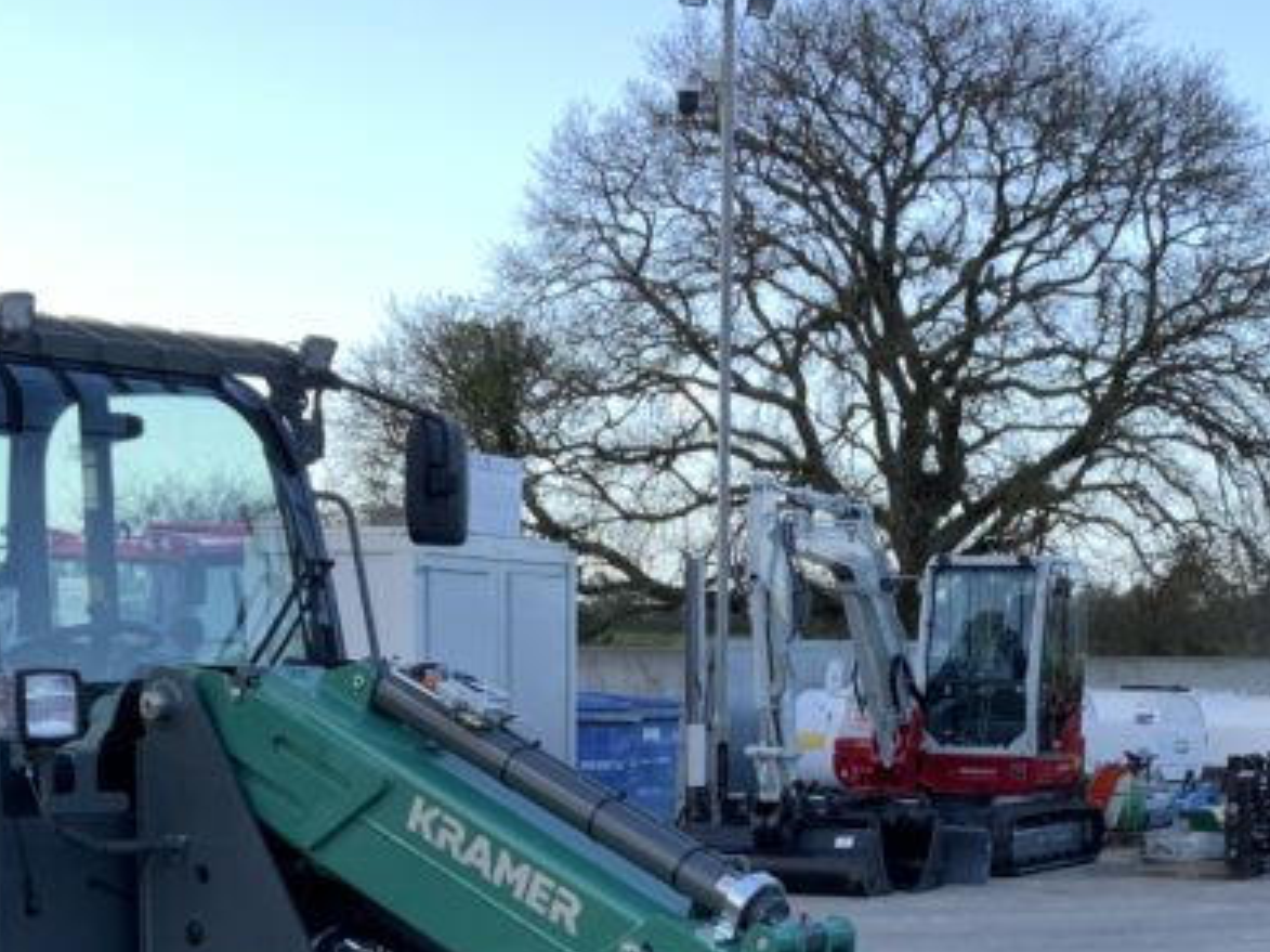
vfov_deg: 18.8
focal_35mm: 76
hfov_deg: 25.6
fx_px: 2787
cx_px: 809
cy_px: 988
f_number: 1.8
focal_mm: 3
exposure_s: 1/122
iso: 20
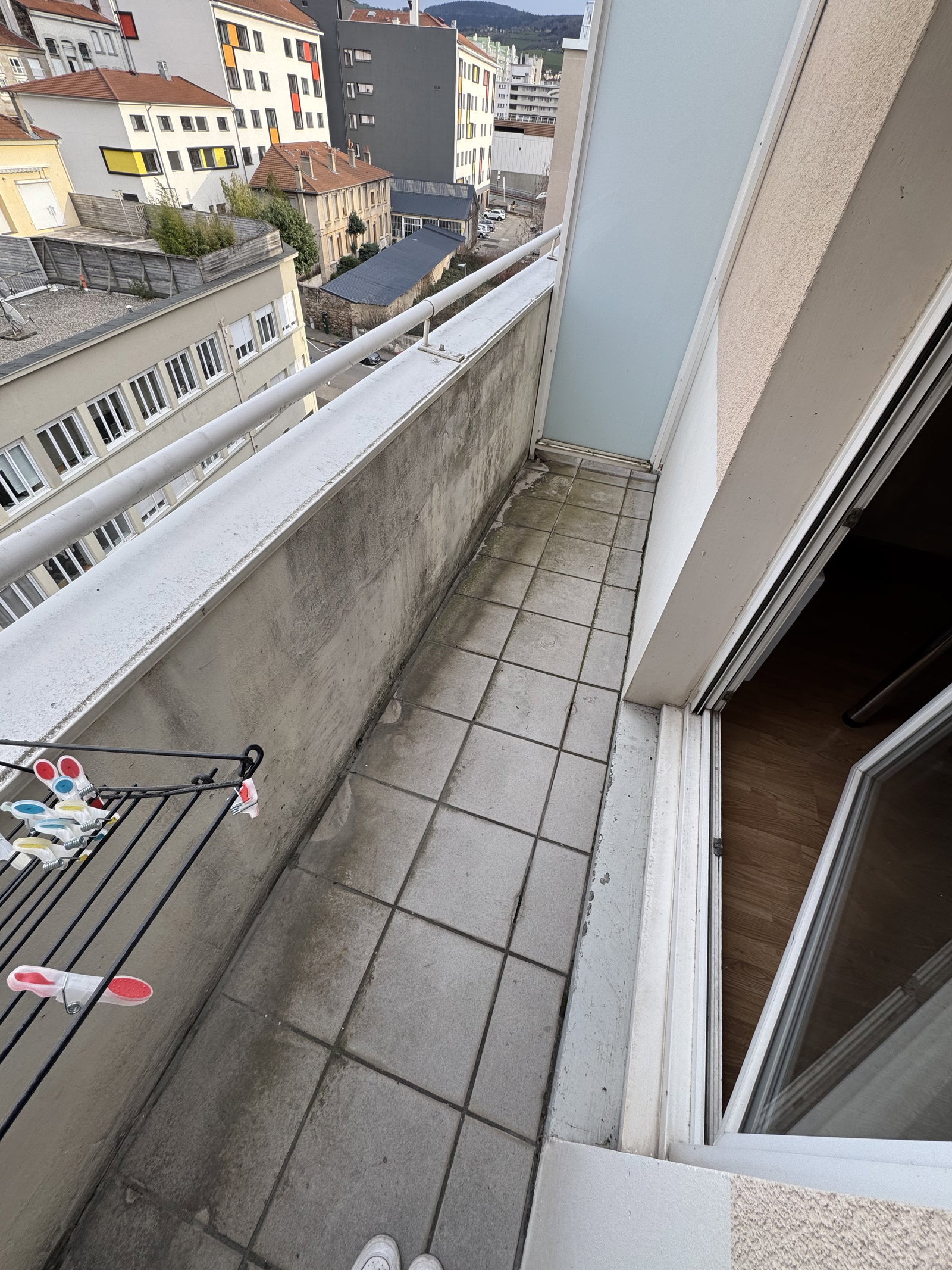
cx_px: 476
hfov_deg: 85.7
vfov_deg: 102.1
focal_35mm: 14
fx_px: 513
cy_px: 635
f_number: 2.2
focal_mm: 2.22
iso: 40
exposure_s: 1/166
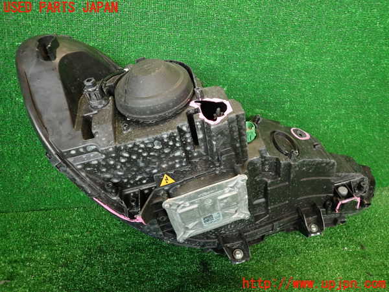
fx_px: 281
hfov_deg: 69.4
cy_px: 146
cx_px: 194
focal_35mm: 25
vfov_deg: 54.9
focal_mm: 4.5
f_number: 2
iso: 200
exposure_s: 1/60
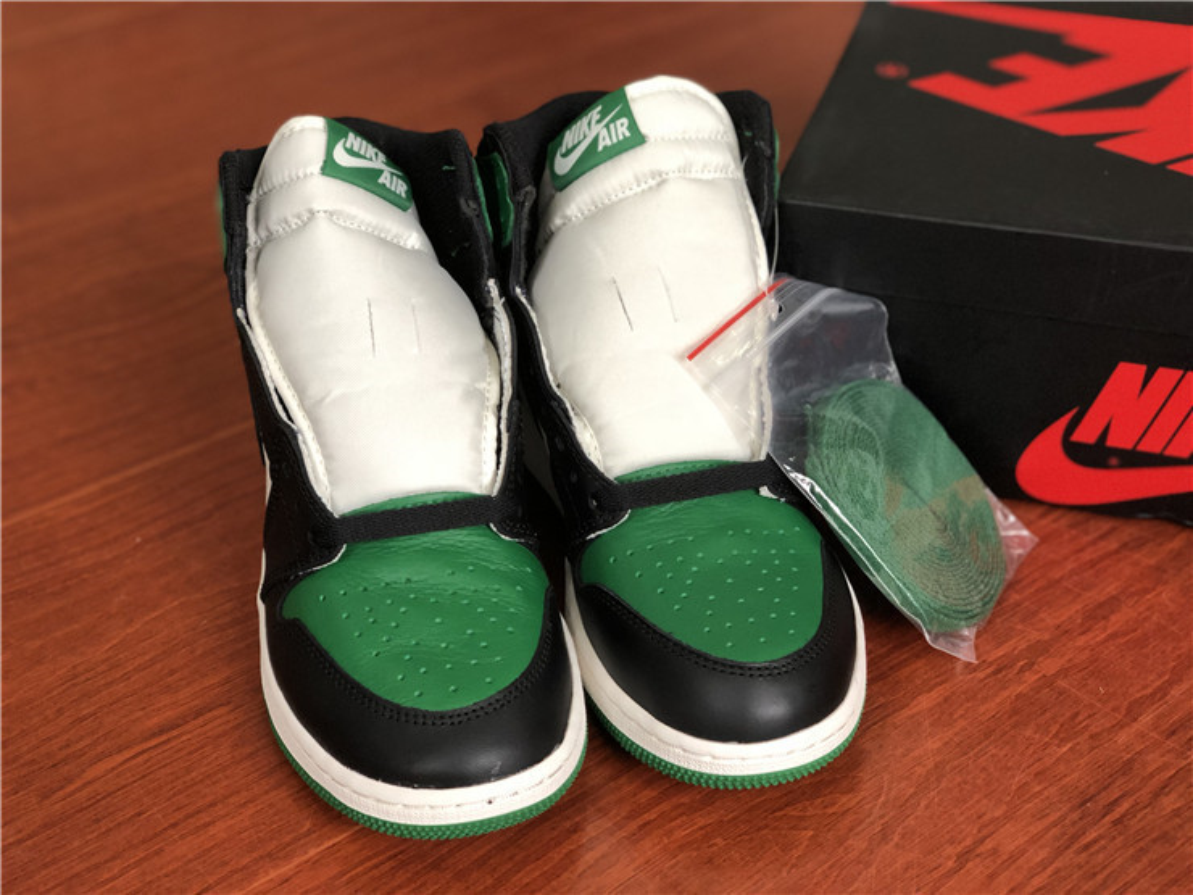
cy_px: 448
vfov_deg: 28.0
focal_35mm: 52
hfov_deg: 36.8
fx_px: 1792
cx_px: 596
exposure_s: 1/100
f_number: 2.4
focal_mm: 6
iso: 250
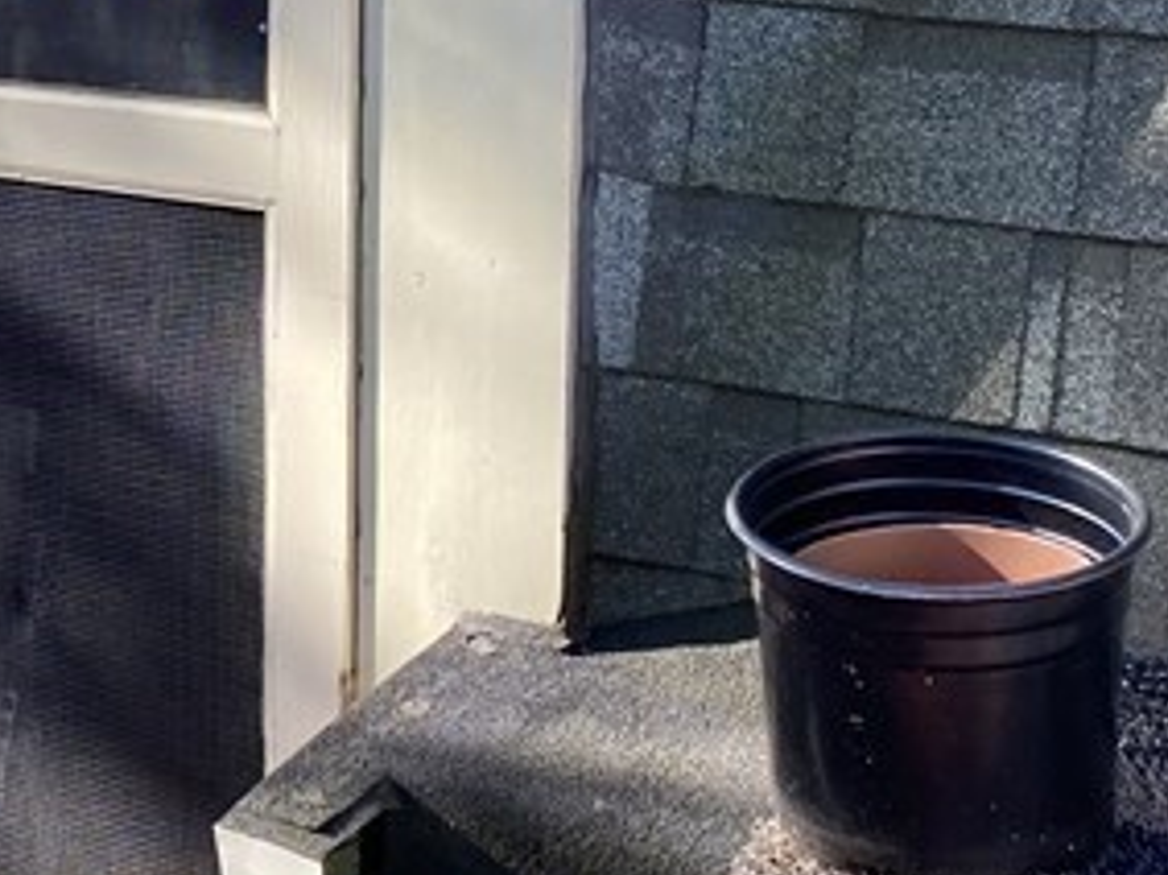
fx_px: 3170
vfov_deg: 15.5
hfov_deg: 19.5
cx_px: -264
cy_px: 74
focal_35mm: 94
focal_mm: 4.25
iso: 32
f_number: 1.8
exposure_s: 1/374
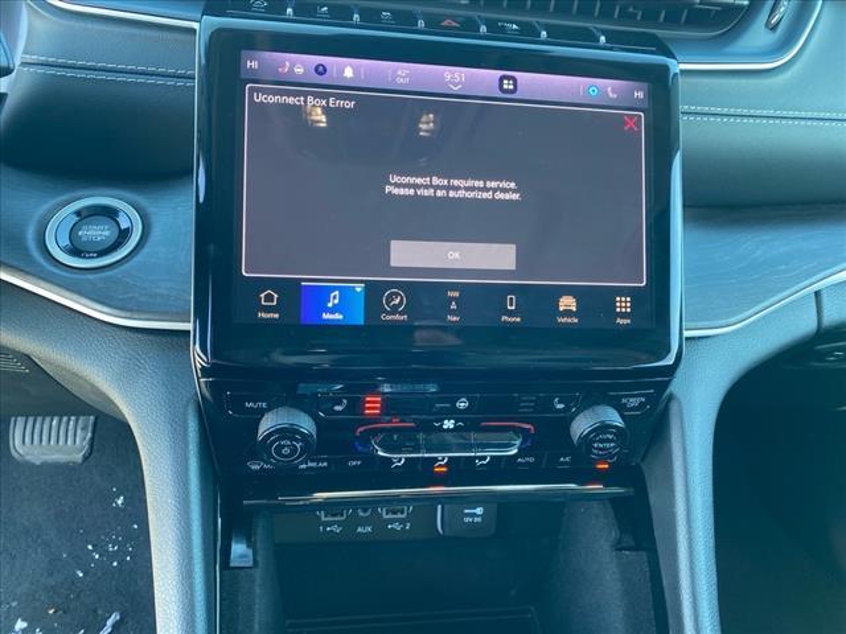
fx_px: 635
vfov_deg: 53.1
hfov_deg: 67.3
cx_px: 423
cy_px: 317
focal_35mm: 26
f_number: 1.8
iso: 125
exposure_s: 1/60
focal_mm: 4.25
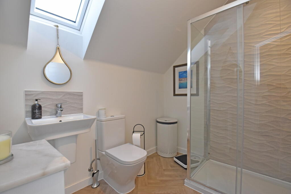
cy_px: 97
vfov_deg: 77.3
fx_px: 121
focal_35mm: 15
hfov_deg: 100.4
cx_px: 146
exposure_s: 1/200
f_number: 5
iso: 800
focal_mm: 10
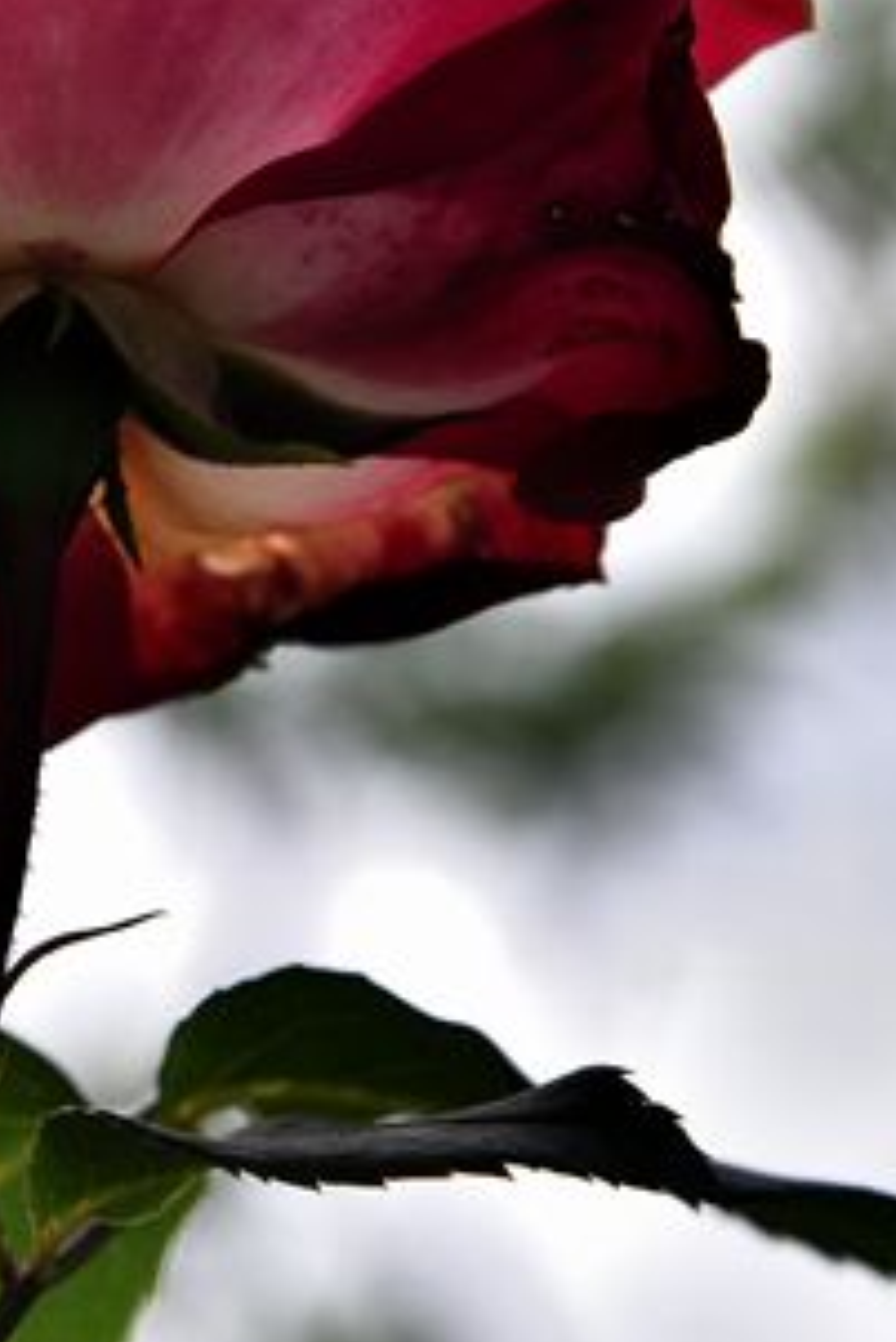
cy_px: 321
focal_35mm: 319
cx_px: -410
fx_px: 11895
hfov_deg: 4.3
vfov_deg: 6.5
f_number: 8
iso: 200
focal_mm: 120
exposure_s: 1/250
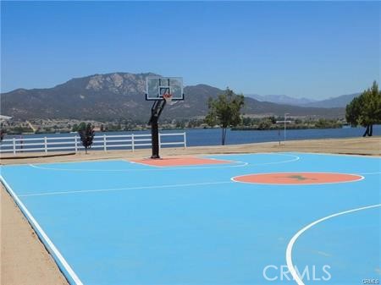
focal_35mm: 51
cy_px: 142
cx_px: 190
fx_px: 561
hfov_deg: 37.5
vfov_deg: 28.5
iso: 125
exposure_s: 1/500
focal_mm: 9
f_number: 7.6
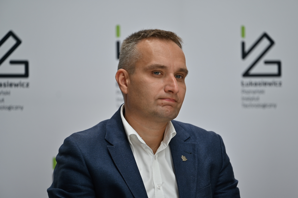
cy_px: 99
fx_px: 1490
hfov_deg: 11.4
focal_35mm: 180
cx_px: 149
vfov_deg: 7.6
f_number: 2.8
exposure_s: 1/200
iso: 180
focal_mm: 180
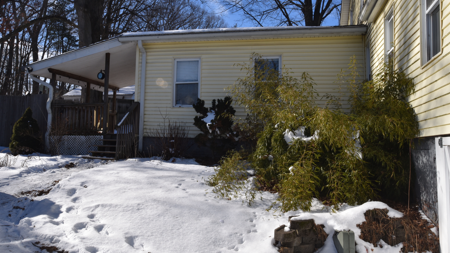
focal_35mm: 31
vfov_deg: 37.8
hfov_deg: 62.6
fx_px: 370
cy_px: 123
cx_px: 222
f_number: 29
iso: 800
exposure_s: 1/200
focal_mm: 29
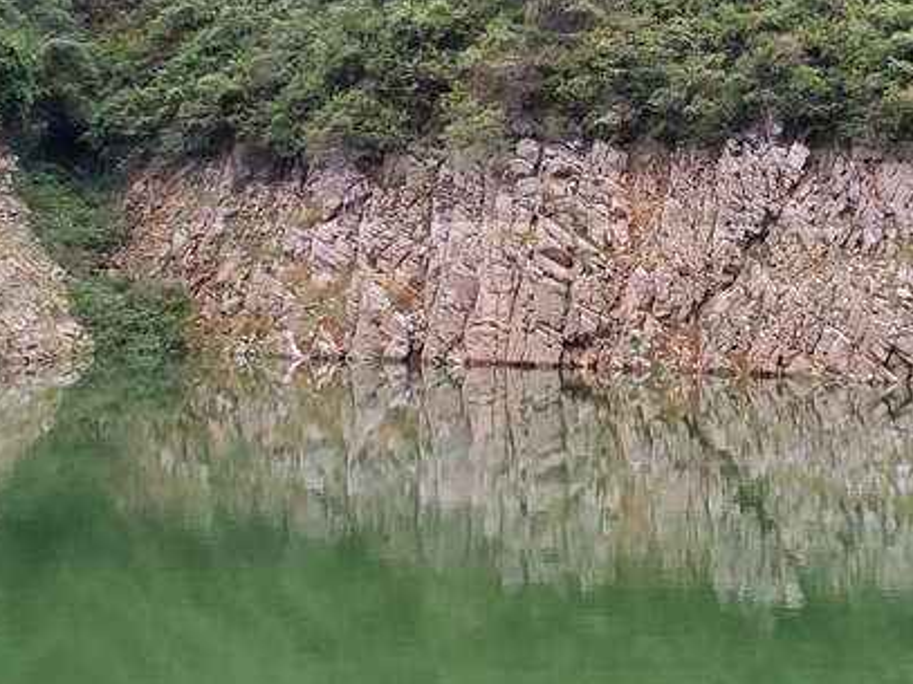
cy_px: 40
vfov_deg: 20.8
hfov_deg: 27.9
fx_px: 1819
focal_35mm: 69
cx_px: 657
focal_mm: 4.3
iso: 200
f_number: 2.4
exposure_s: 1/120
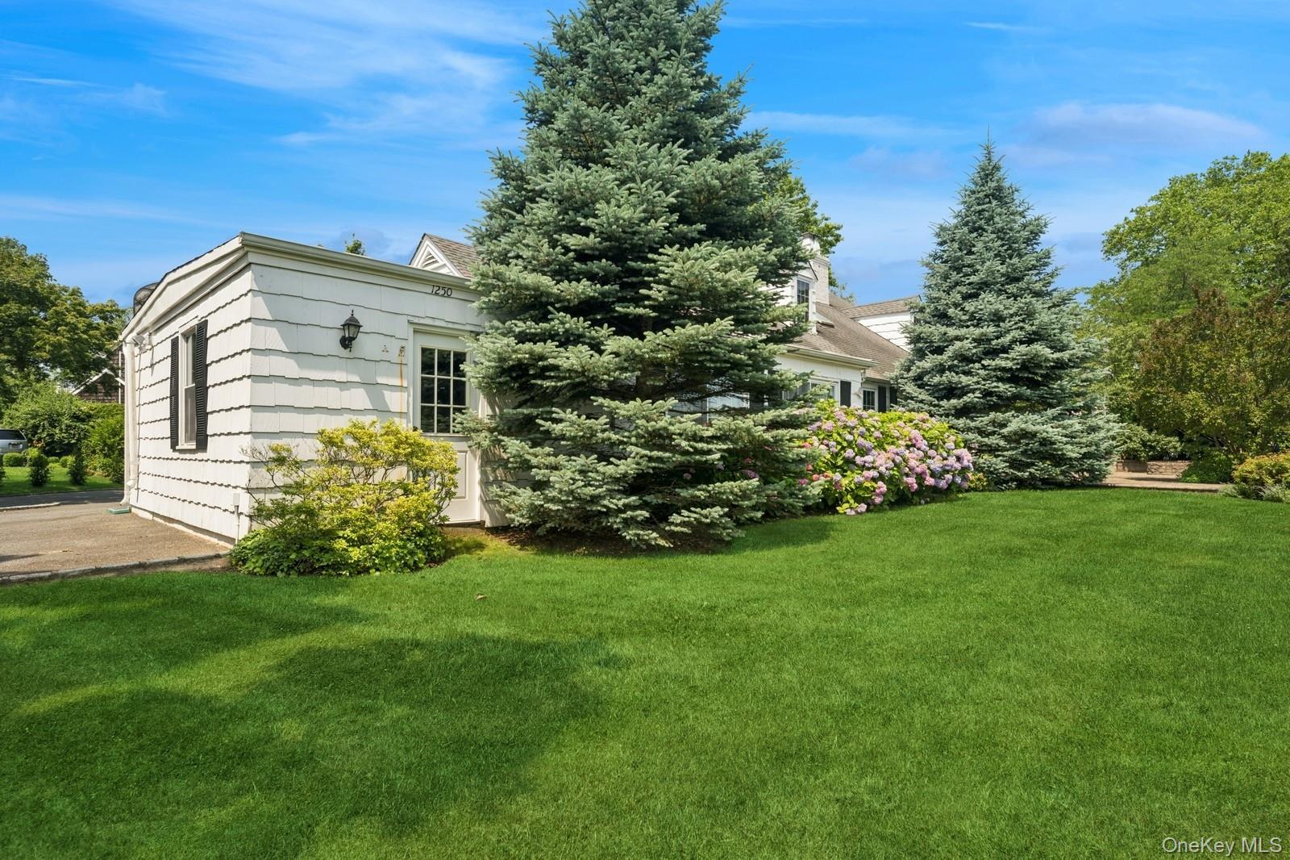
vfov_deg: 64.5
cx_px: 645
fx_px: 681
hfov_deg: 86.9
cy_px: 430
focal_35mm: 19
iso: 100
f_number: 11
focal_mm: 19
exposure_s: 1/100
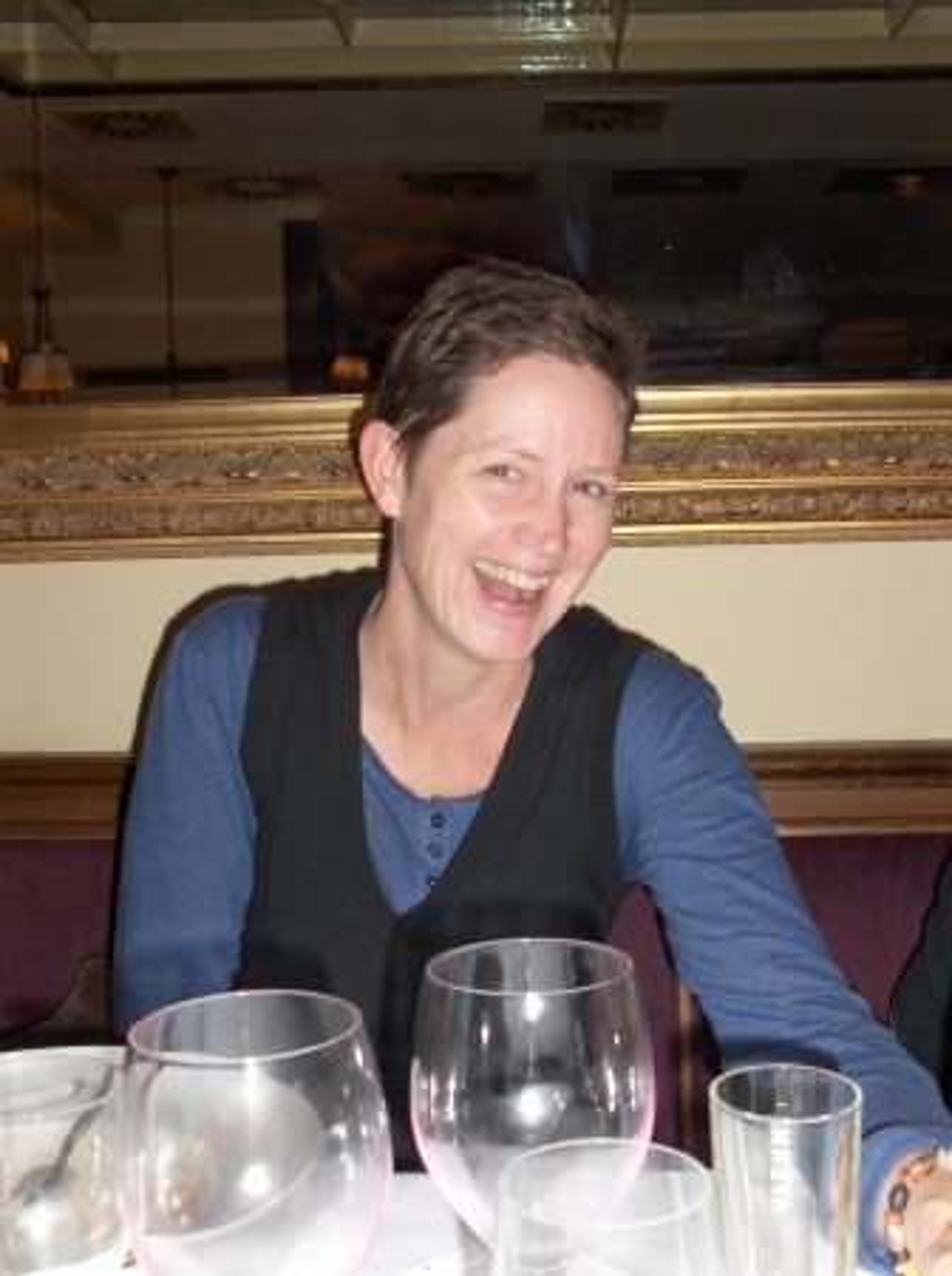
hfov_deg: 41.7
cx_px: 476
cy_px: 638
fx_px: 1250
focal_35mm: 34
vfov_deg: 54.0
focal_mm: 7
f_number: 3
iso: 51
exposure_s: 1/60
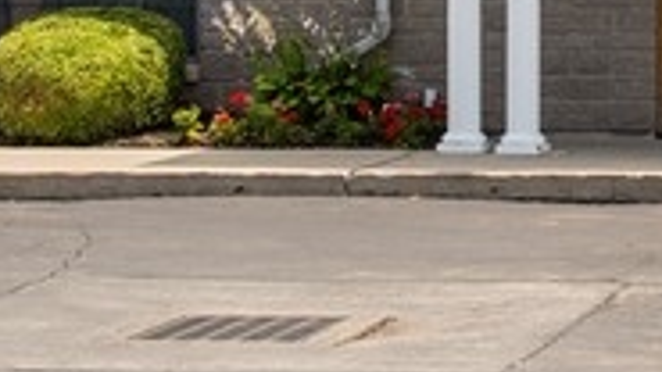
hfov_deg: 14.1
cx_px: 909
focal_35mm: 146
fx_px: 2555
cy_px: -408
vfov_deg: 7.9
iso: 320
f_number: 6.3
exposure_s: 1/1600
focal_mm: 19
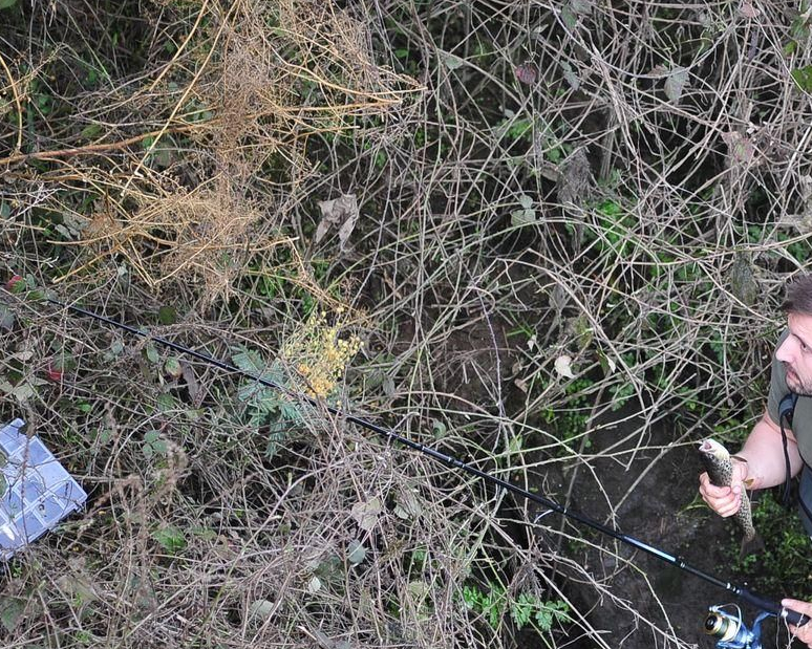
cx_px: 765
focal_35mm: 582
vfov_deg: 2.7
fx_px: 13985
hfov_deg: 3.3
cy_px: 506
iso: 500
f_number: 2.8
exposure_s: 1/500
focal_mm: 300
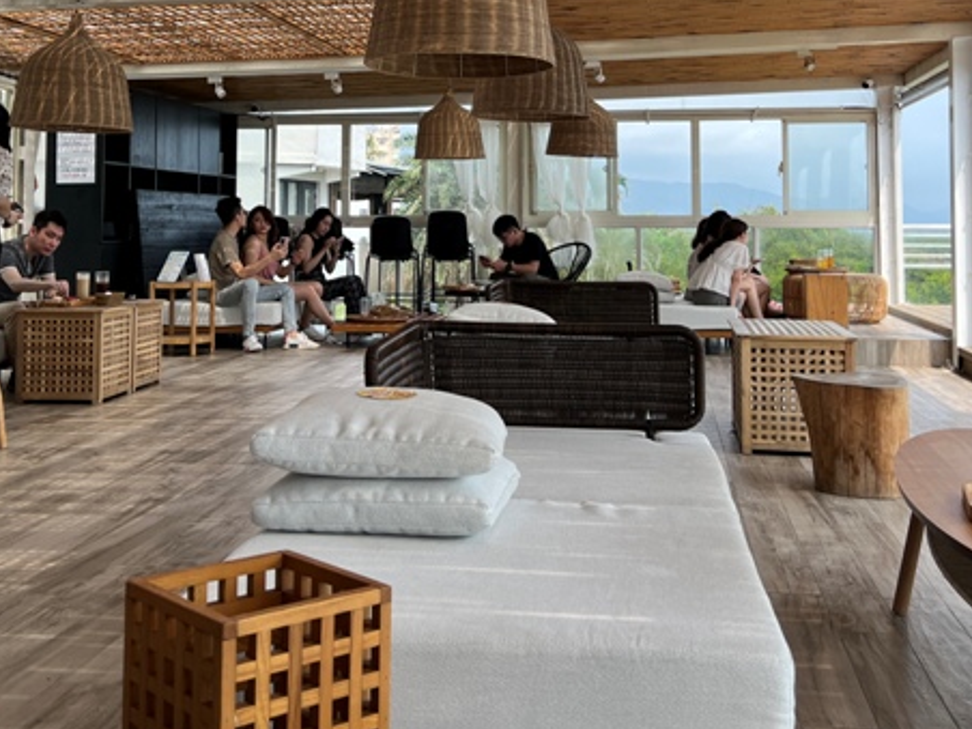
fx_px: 1292
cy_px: 146
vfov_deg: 30.7
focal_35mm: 46
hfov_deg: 41.2
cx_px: 490
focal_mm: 5.7
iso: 50
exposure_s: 1/1511
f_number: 1.5
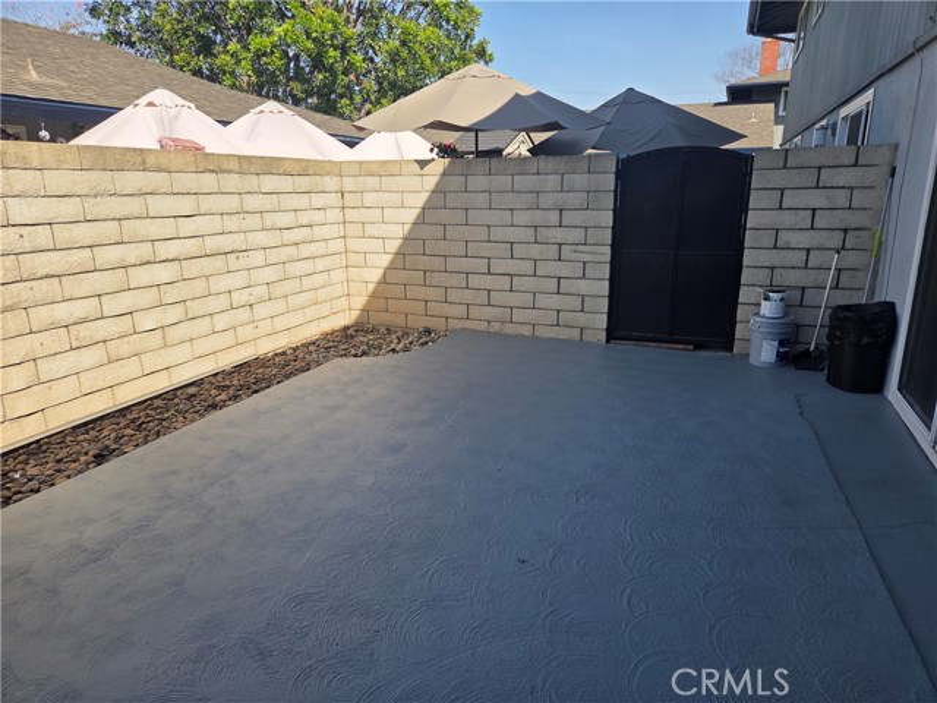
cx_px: 468
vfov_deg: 58.9
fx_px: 623
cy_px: 352
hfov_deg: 73.9
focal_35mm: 23
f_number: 1.8
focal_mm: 5.4
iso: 80
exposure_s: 1/4559
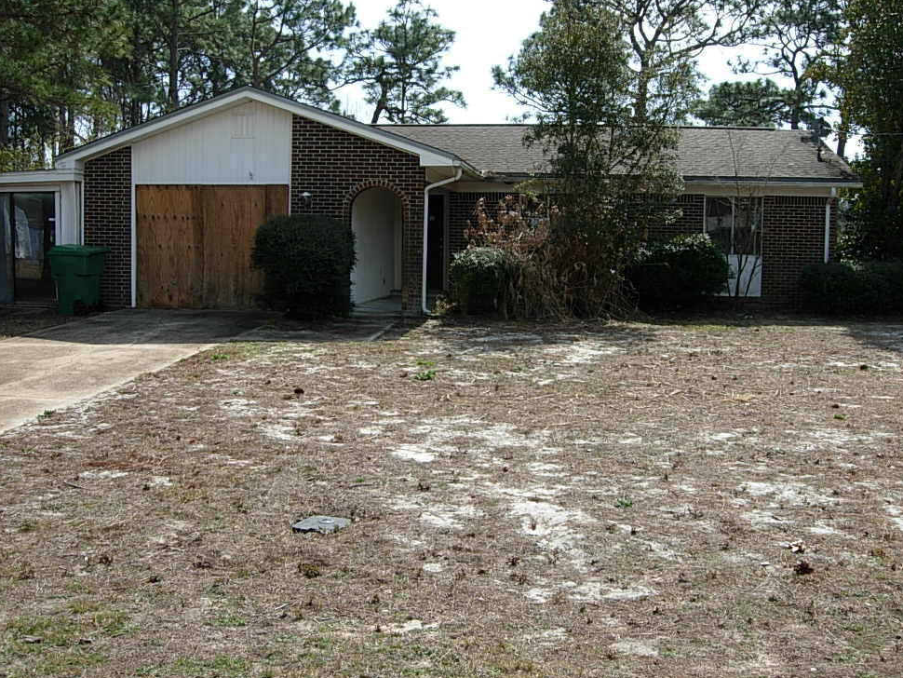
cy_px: 325
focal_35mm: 38
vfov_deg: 37.7
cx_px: 468
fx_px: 992
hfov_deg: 49.0
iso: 50
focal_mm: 7.5
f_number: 5.4
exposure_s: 1/279
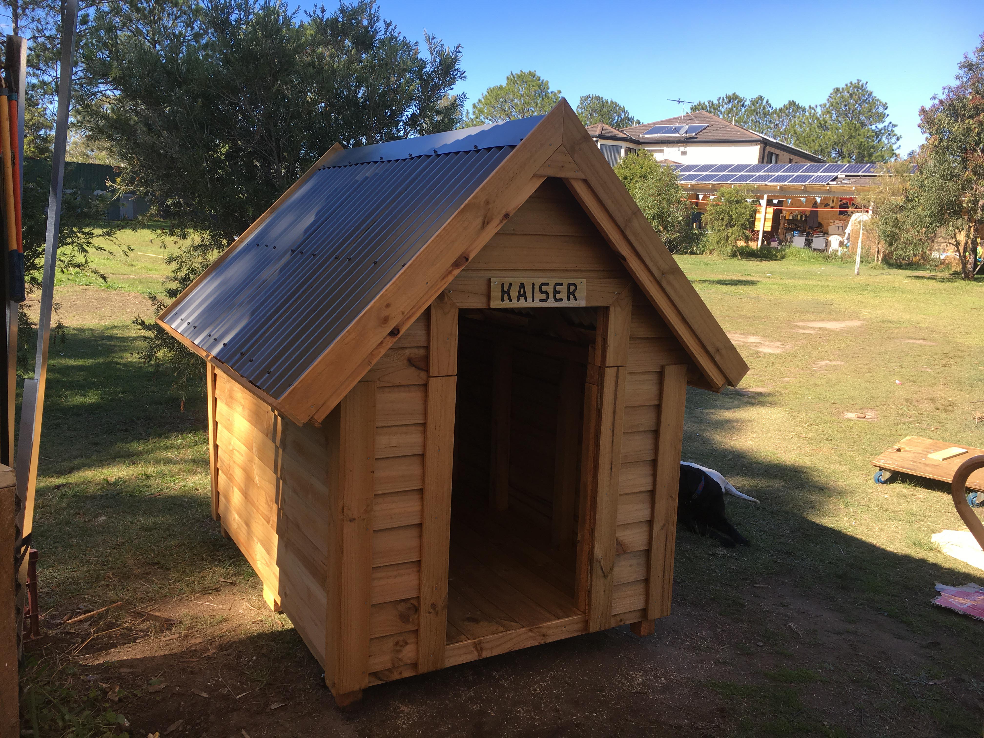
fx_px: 824
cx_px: 492
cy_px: 369
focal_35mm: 29
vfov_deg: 48.2
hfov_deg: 61.7
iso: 25
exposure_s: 1/527
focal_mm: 4.15
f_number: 2.2
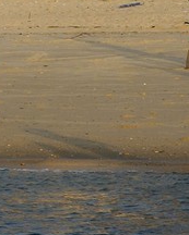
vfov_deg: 3.9
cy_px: -145
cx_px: -518
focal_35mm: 487
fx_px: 3403
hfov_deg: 3.1
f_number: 6.3
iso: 400
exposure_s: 1/500
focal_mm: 70
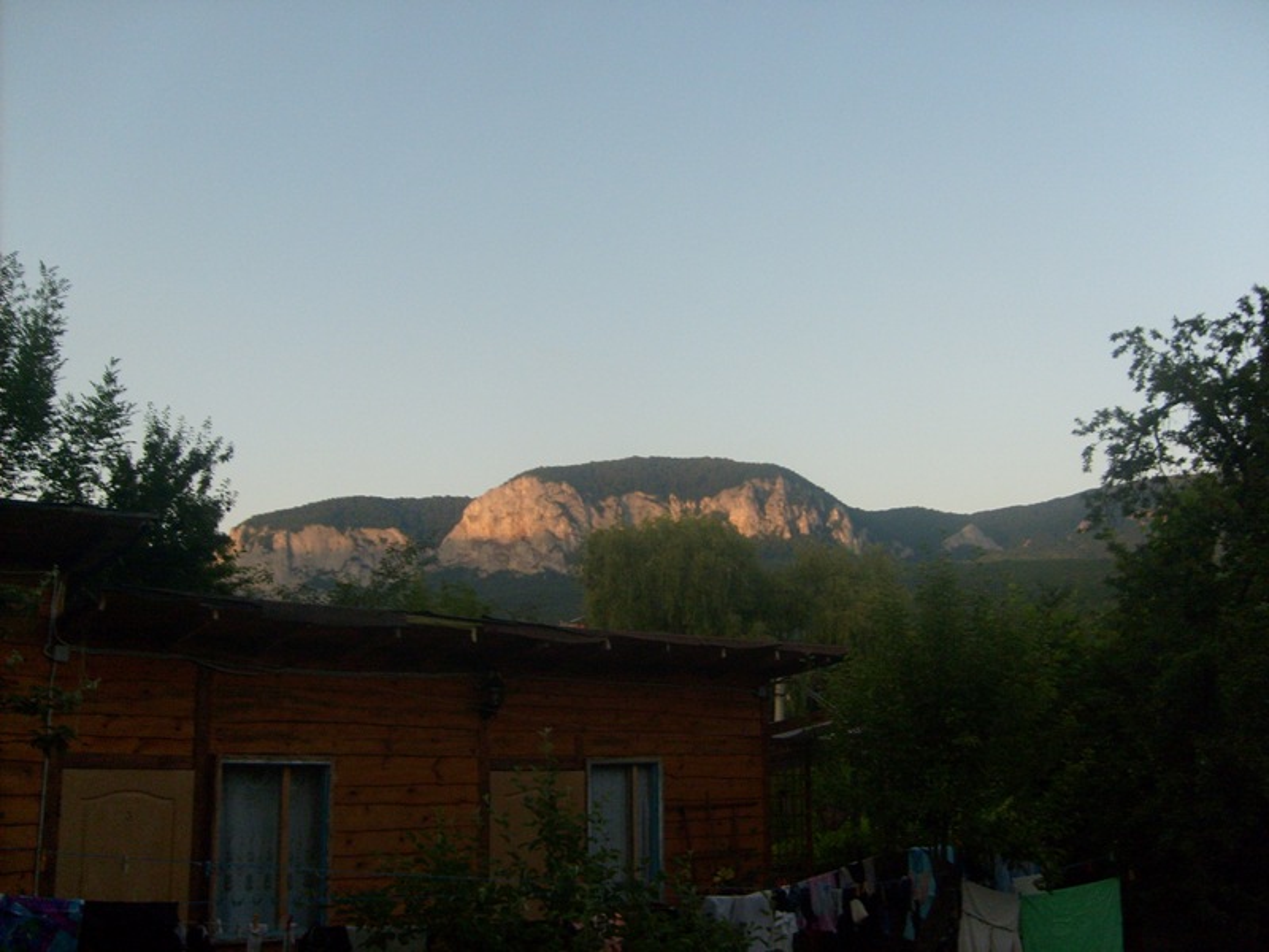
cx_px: 634
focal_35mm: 35
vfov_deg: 40.7
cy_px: 476
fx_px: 1283
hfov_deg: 52.6
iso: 80
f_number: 7.1
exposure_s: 1/60
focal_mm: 5.8
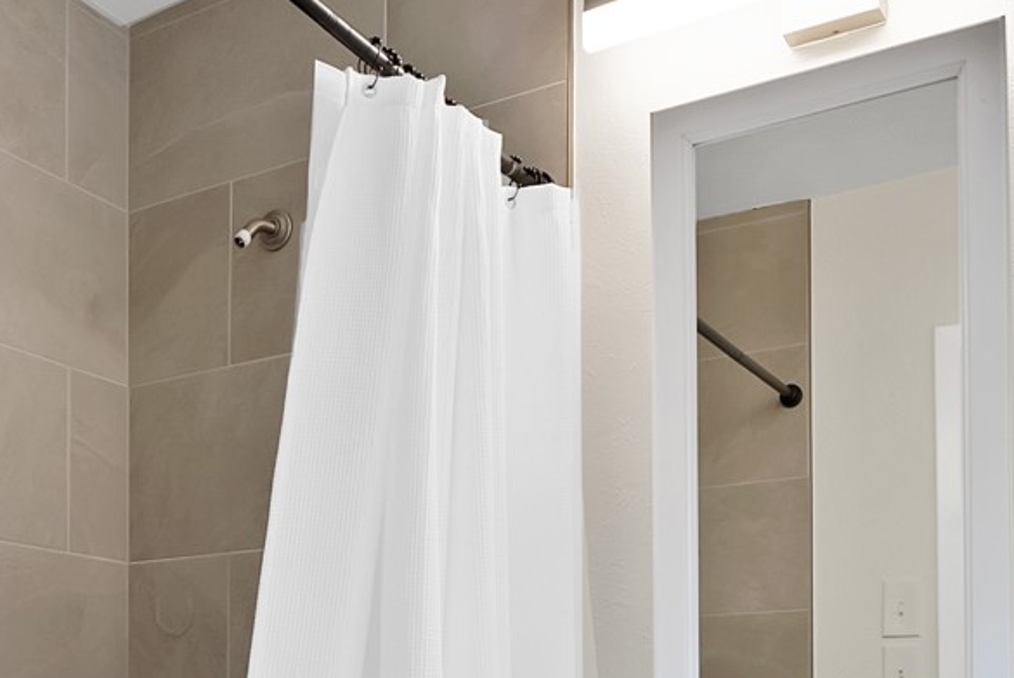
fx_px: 1156
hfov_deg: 47.3
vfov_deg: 29.5
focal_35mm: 41
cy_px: 744
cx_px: 475
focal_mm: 12
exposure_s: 1/4
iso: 640
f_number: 9
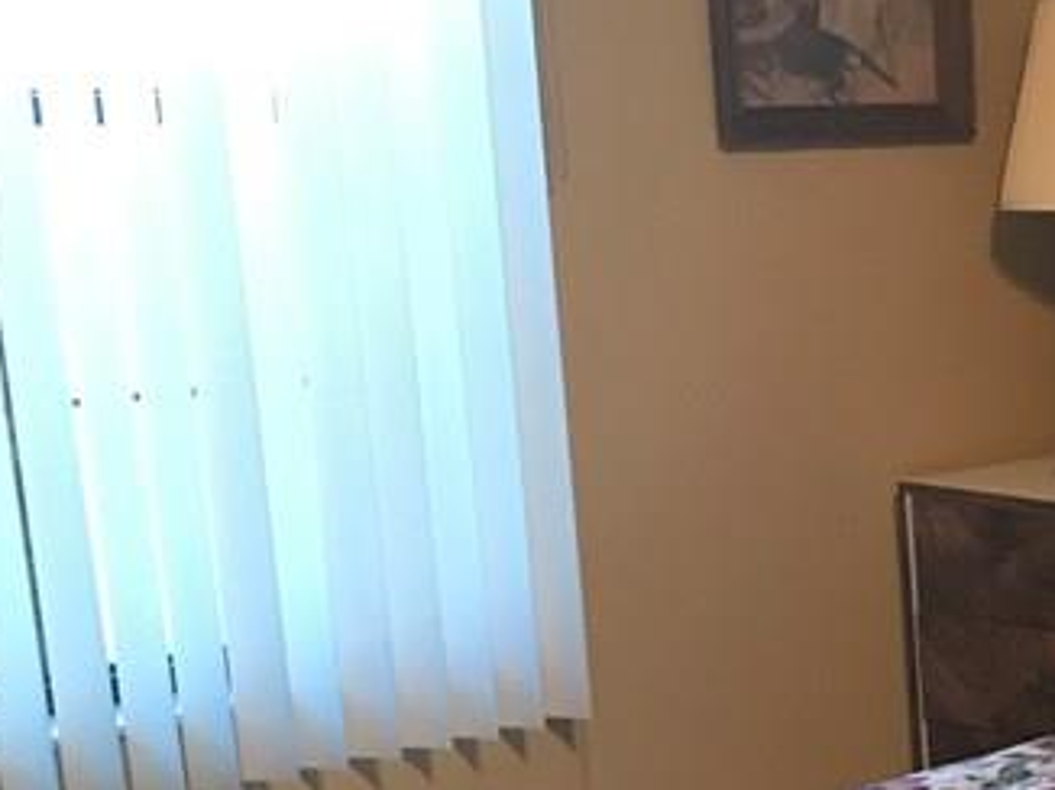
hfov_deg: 19.9
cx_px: 1482
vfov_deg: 16.4
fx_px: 2680
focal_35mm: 88
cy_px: 796
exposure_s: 1/15
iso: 64
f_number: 1.8
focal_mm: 3.99
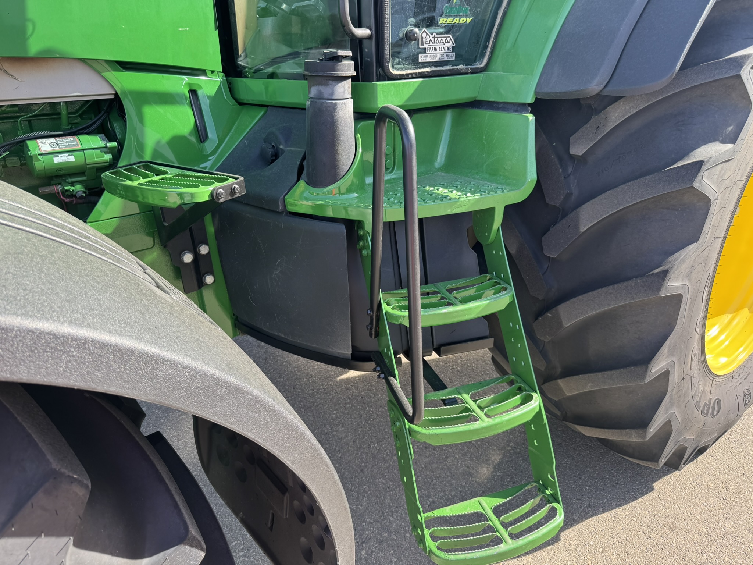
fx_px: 522
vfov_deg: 56.8
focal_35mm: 24
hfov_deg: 71.6
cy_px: 282
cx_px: 376
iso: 80
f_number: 1.78
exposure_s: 1/445
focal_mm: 6.76
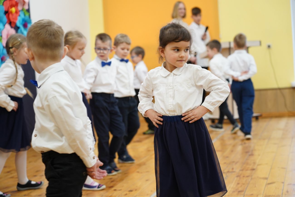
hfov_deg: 28.5
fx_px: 582
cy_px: 98
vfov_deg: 19.2
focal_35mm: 71
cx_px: 148
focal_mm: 71
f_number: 4
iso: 1600
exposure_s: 1/125
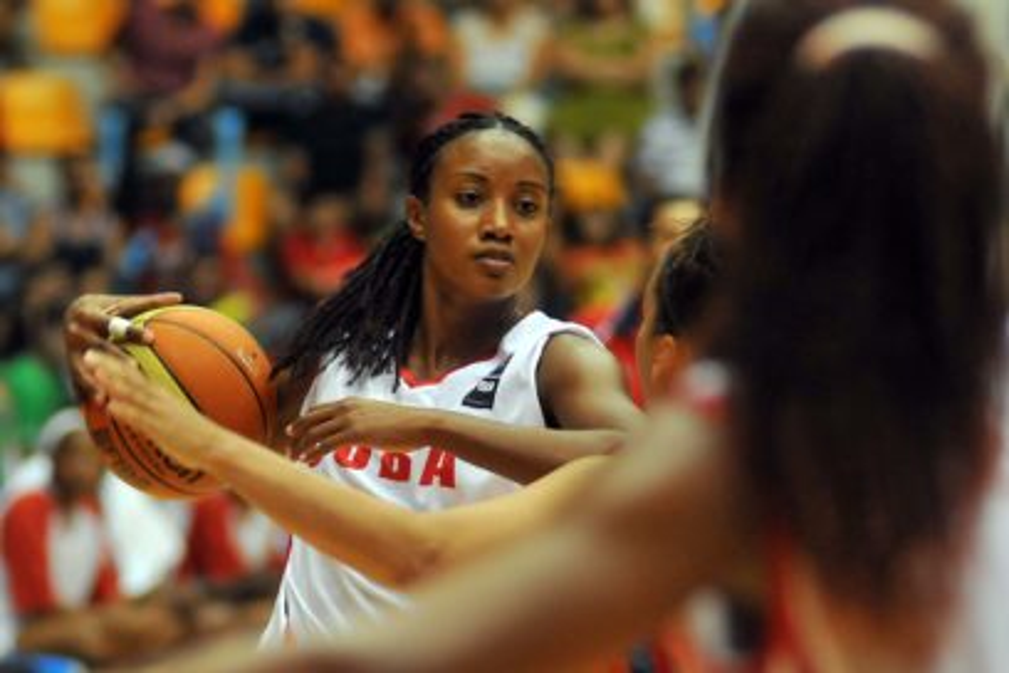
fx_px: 5675
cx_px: 504
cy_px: 336
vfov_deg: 6.8
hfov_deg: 10.2
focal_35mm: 202
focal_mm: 135
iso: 1000
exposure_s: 1/500
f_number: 2.8
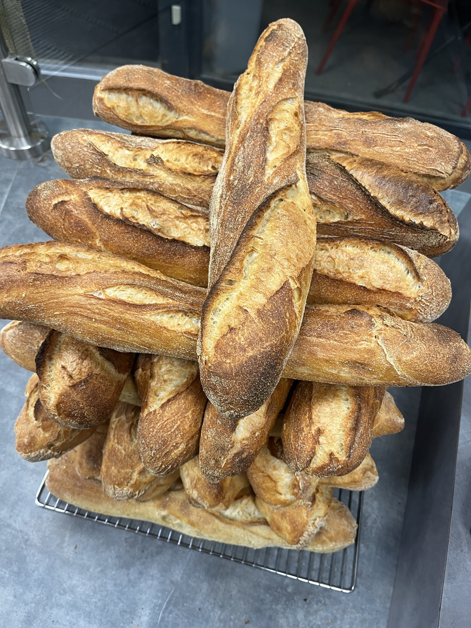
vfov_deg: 67.3
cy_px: 314
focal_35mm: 26
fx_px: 472
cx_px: 236
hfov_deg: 53.1
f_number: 1.6
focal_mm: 5.1
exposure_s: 1/50
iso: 80
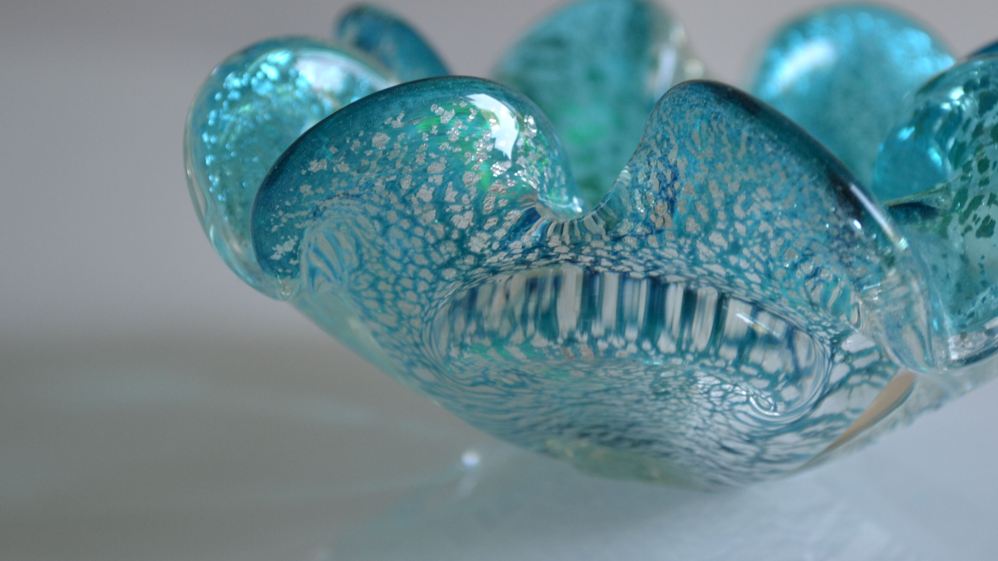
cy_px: 173
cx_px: 656
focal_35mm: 106
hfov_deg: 20.1
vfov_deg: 11.4
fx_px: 2805
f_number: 5.3
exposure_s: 1/30
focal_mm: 48
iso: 400
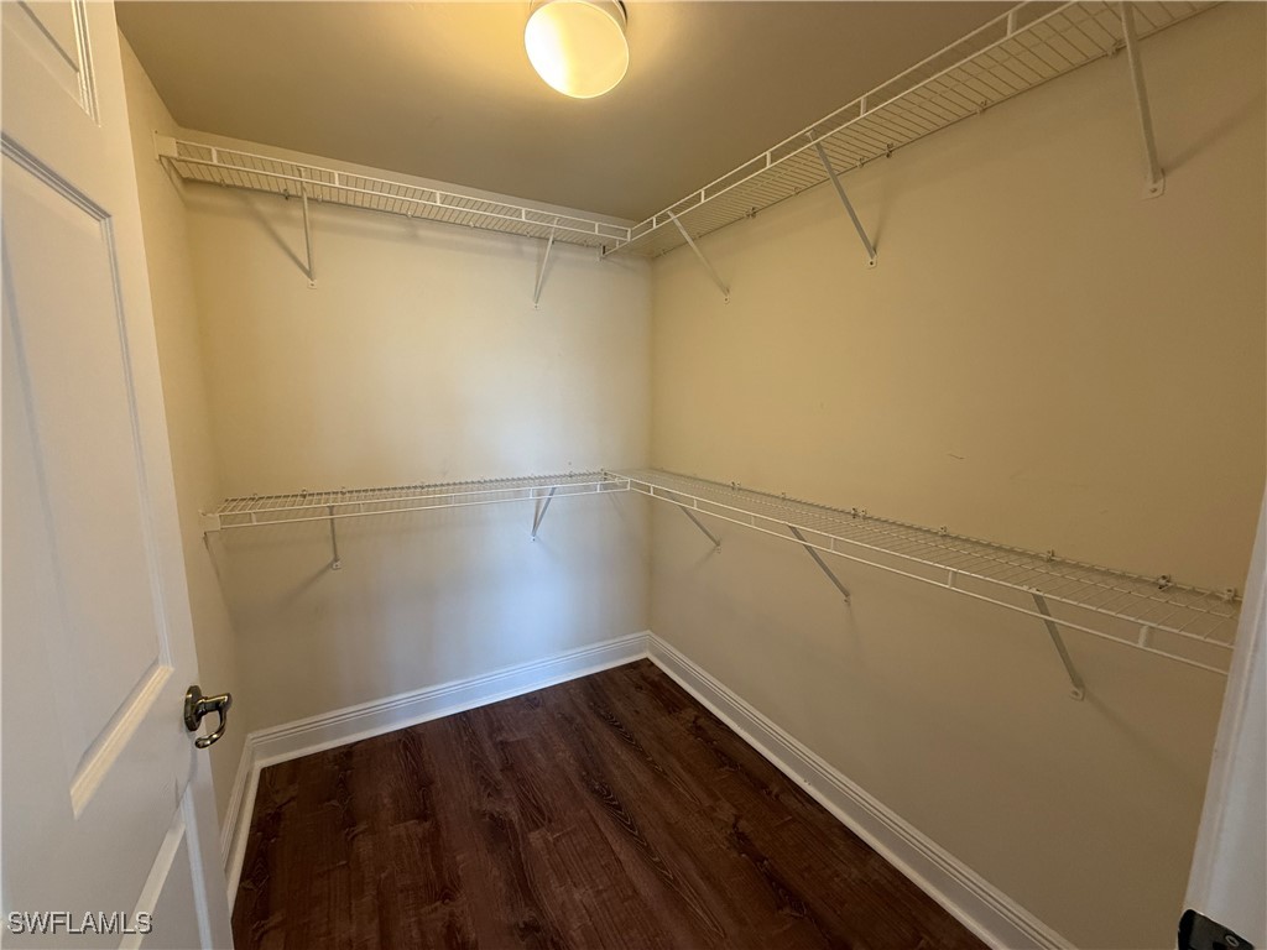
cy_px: 475
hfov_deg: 102.1
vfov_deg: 85.7
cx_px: 634
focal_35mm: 14
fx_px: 512
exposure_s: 1/60
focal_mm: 2.22
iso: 250
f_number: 2.2
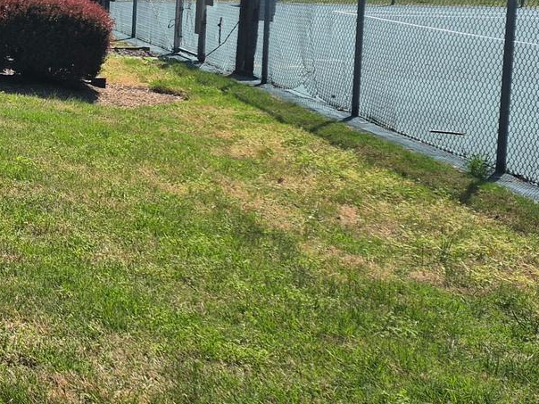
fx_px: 1215
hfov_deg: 20.8
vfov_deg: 18.6
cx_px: -297
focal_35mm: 78
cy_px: 45
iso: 25
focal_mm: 5.4
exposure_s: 1/2296
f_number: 1.8
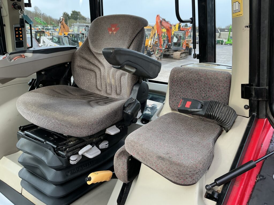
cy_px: 102
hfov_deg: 63.4
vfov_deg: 49.7
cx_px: 137
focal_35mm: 28
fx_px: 222
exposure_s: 1/122
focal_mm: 3
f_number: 1.8
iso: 40
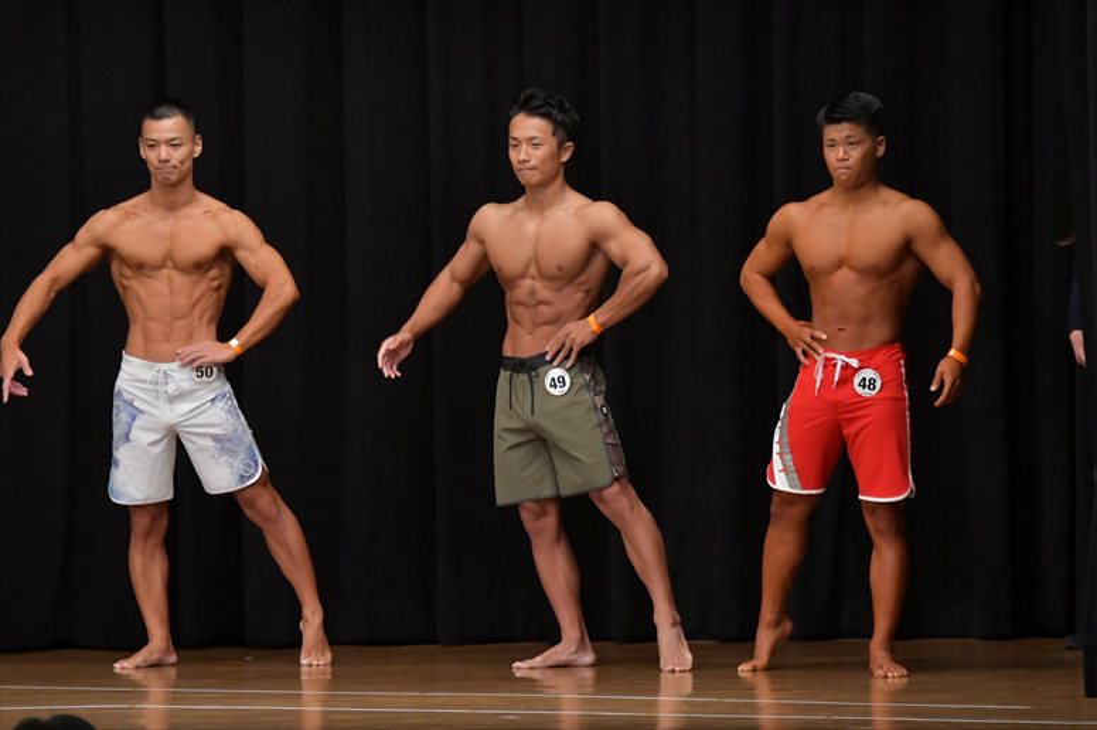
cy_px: 365
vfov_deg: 5.4
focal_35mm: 255
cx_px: 548
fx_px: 7767
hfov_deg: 8.1
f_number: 5.6
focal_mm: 170
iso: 5000
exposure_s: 1/400
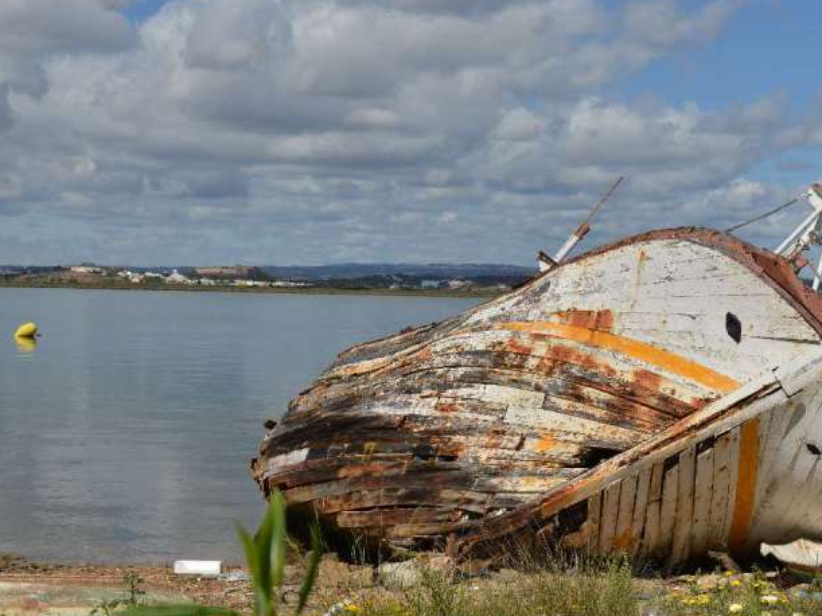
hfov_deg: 30.7
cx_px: 459
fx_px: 1496
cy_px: 281
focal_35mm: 63
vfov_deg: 23.3
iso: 125
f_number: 8
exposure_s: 1/800
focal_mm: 50
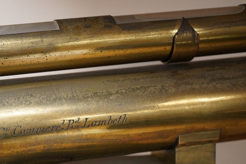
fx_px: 547
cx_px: 36
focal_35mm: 80
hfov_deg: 24.8
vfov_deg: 16.9
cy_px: 132
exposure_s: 1/125
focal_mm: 30
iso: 1250
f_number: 3.5
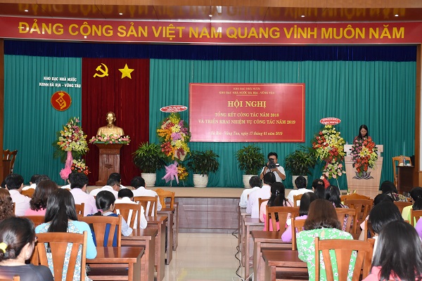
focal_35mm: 52
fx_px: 615
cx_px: 211
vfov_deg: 25.8
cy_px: 140
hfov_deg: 37.9
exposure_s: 1/60
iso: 1800
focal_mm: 35
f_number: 4.2
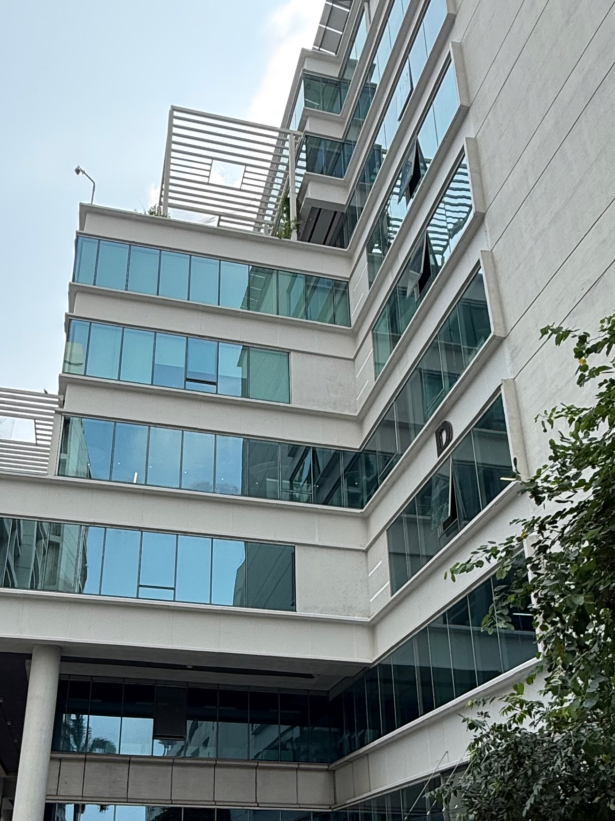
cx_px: 211
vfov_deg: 60.9
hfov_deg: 49.0
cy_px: 587
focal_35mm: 28
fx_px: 663
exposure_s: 1/569
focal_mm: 2.22
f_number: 2.2
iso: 64
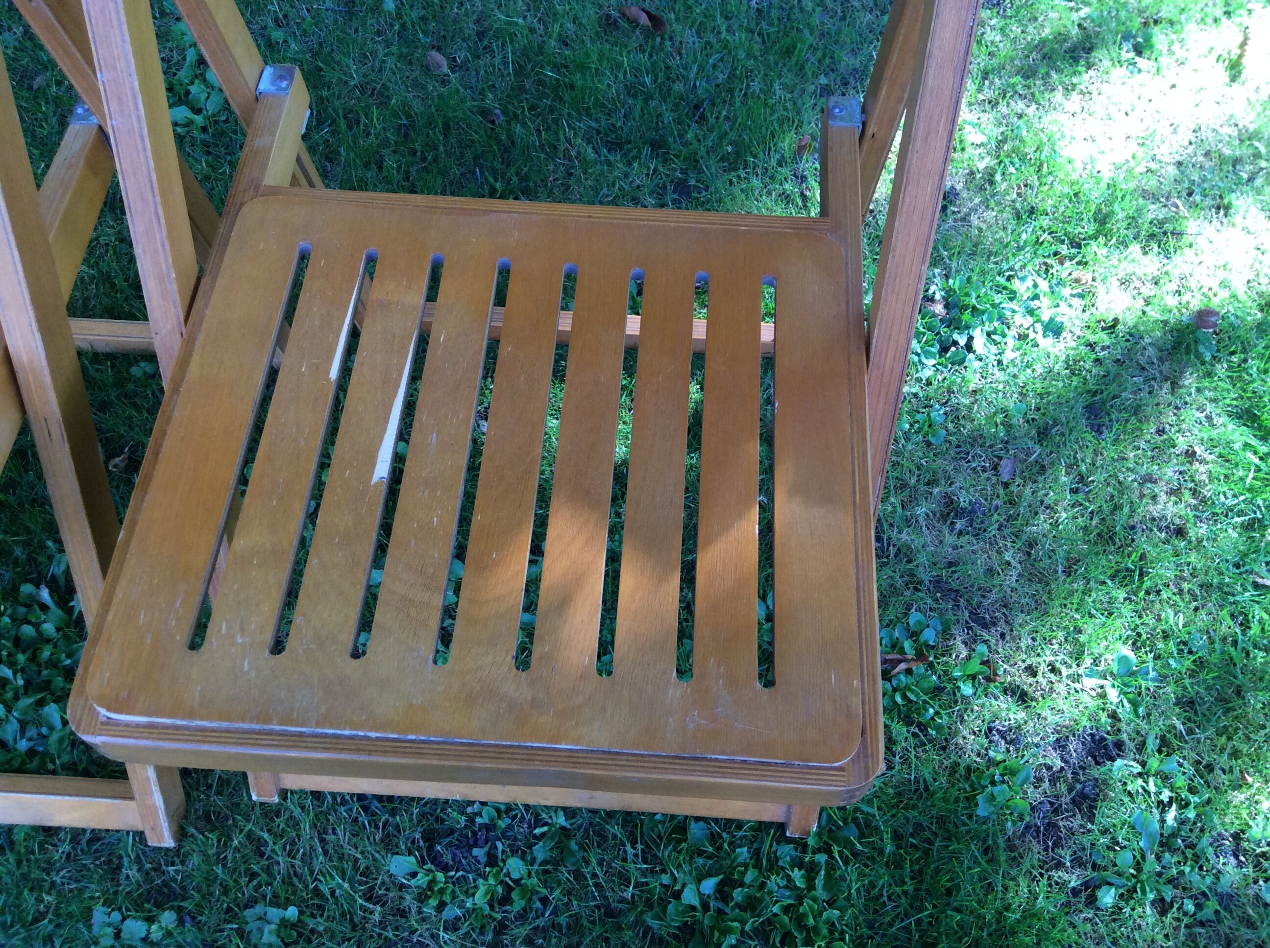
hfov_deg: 56.9
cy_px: 474
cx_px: 635
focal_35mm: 32
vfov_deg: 44.1
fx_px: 1172
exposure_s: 1/100
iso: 64
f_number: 2.4
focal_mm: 3.3
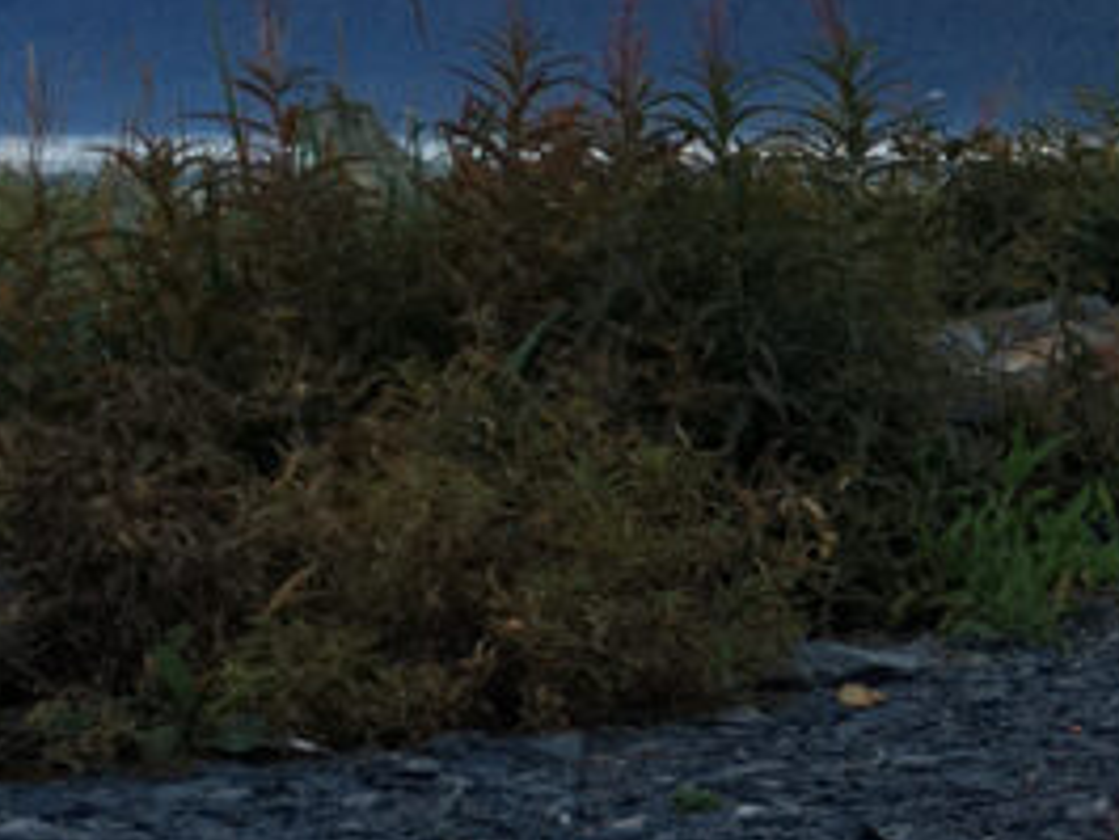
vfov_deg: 13.2
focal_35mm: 112
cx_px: 1723
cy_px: 523
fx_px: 3622
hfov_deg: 16.0
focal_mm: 4.15
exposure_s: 1/120
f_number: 2.2
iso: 40
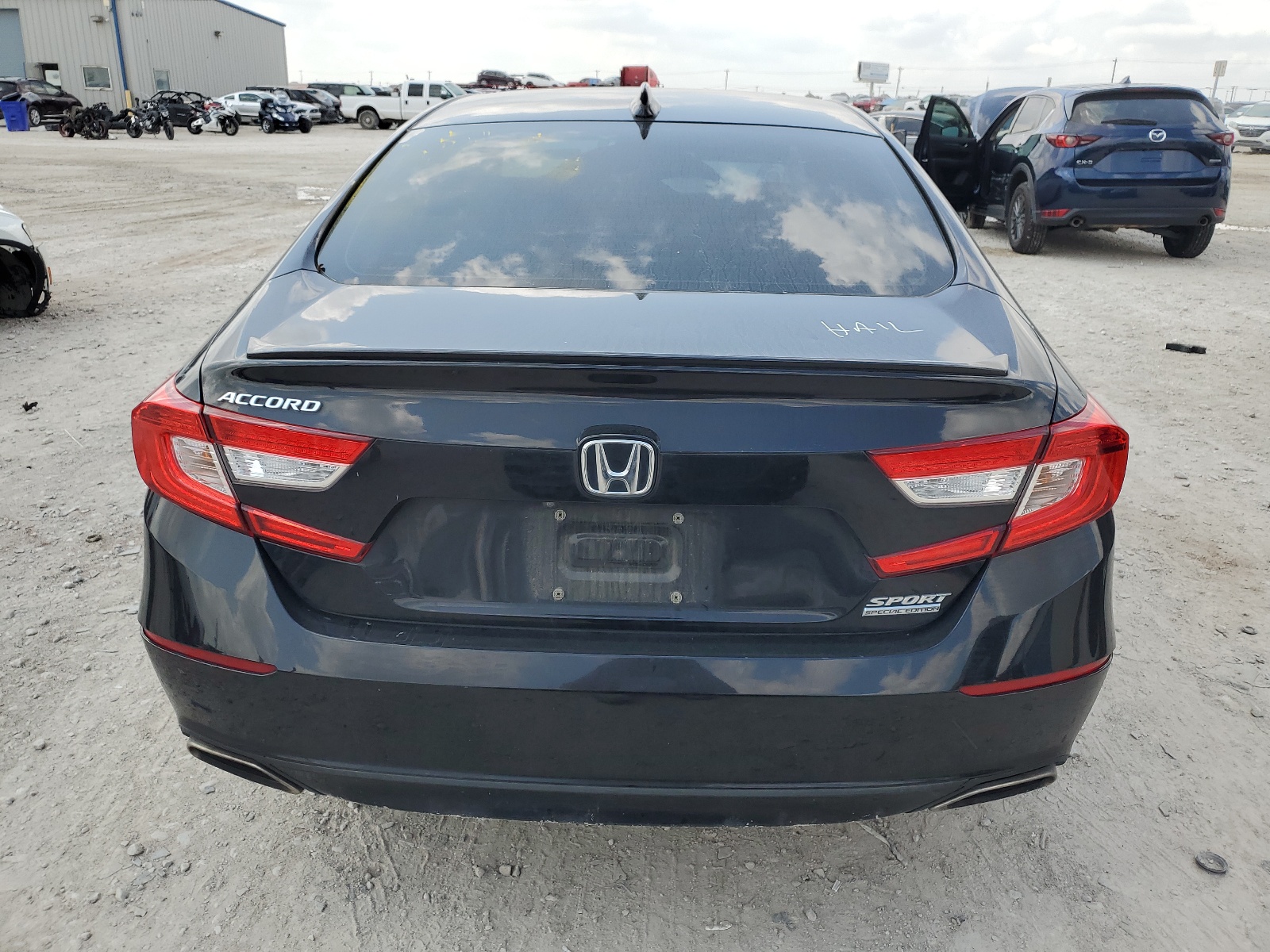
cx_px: 635
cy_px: 476
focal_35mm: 26
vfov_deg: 53.1
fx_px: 954
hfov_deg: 67.3
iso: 50
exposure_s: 1/2000
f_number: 1.5
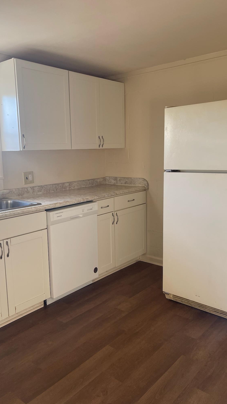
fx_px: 300
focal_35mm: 28
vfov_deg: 67.9
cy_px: 200
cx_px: 95
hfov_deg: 41.4
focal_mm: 5.1
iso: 100
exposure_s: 1/121
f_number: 1.6
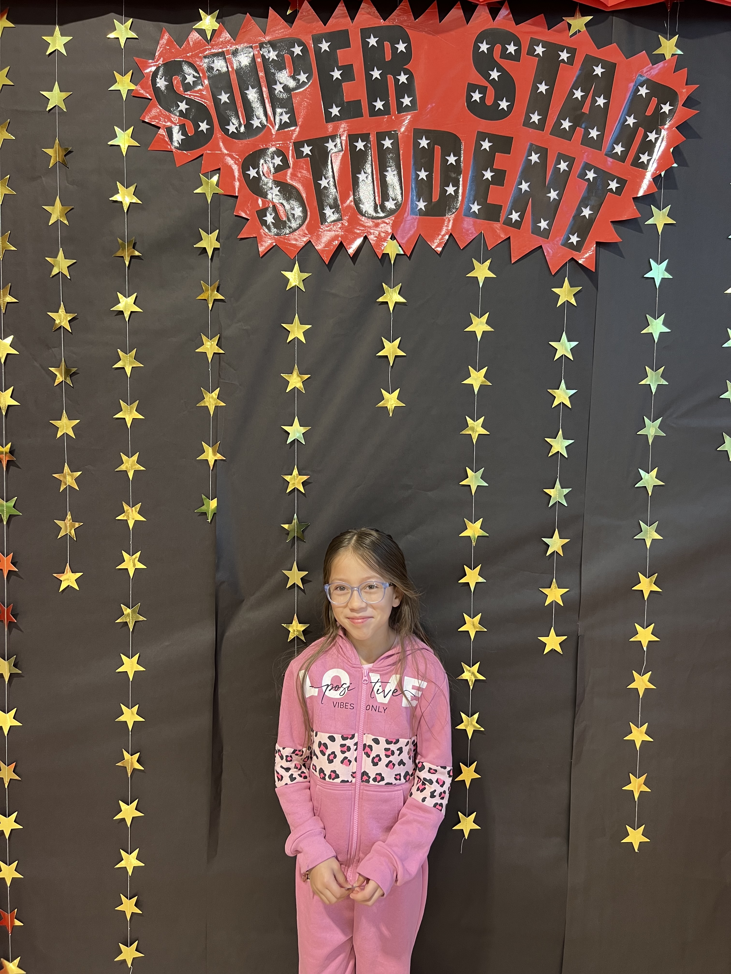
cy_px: 487
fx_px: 732
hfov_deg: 53.1
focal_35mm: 26
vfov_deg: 67.3
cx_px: 366
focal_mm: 5.7
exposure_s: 1/60
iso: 80
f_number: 1.5
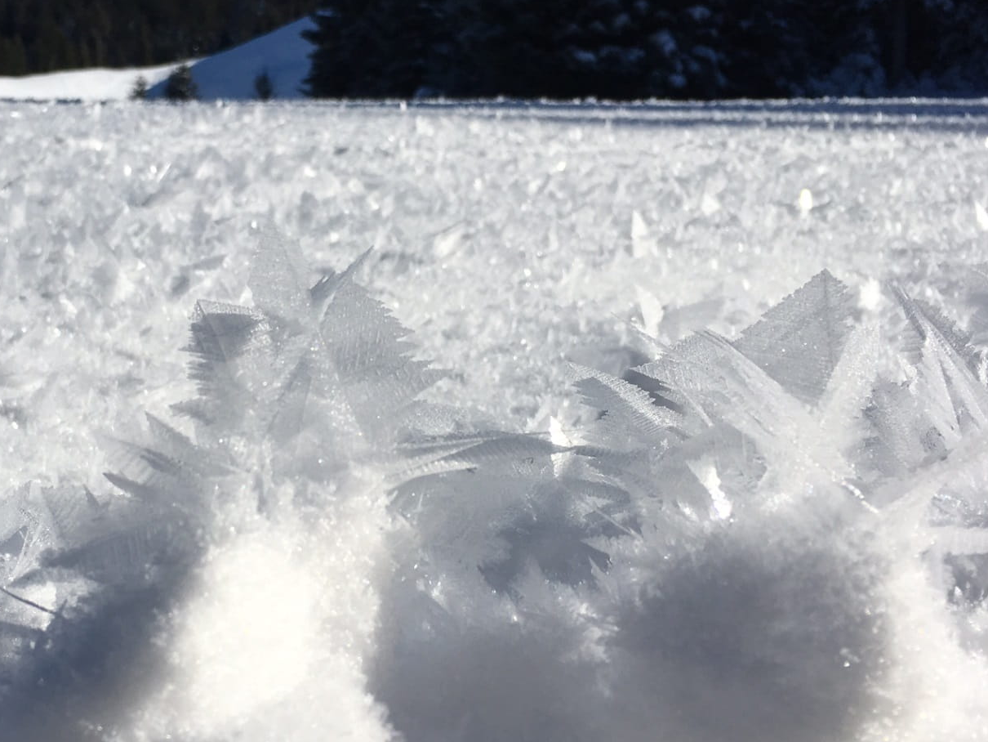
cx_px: 317
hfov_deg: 40.6
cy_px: 351
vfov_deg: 31.5
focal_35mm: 46
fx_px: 1313
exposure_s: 1/4808
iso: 25
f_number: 2.2
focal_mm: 4.15
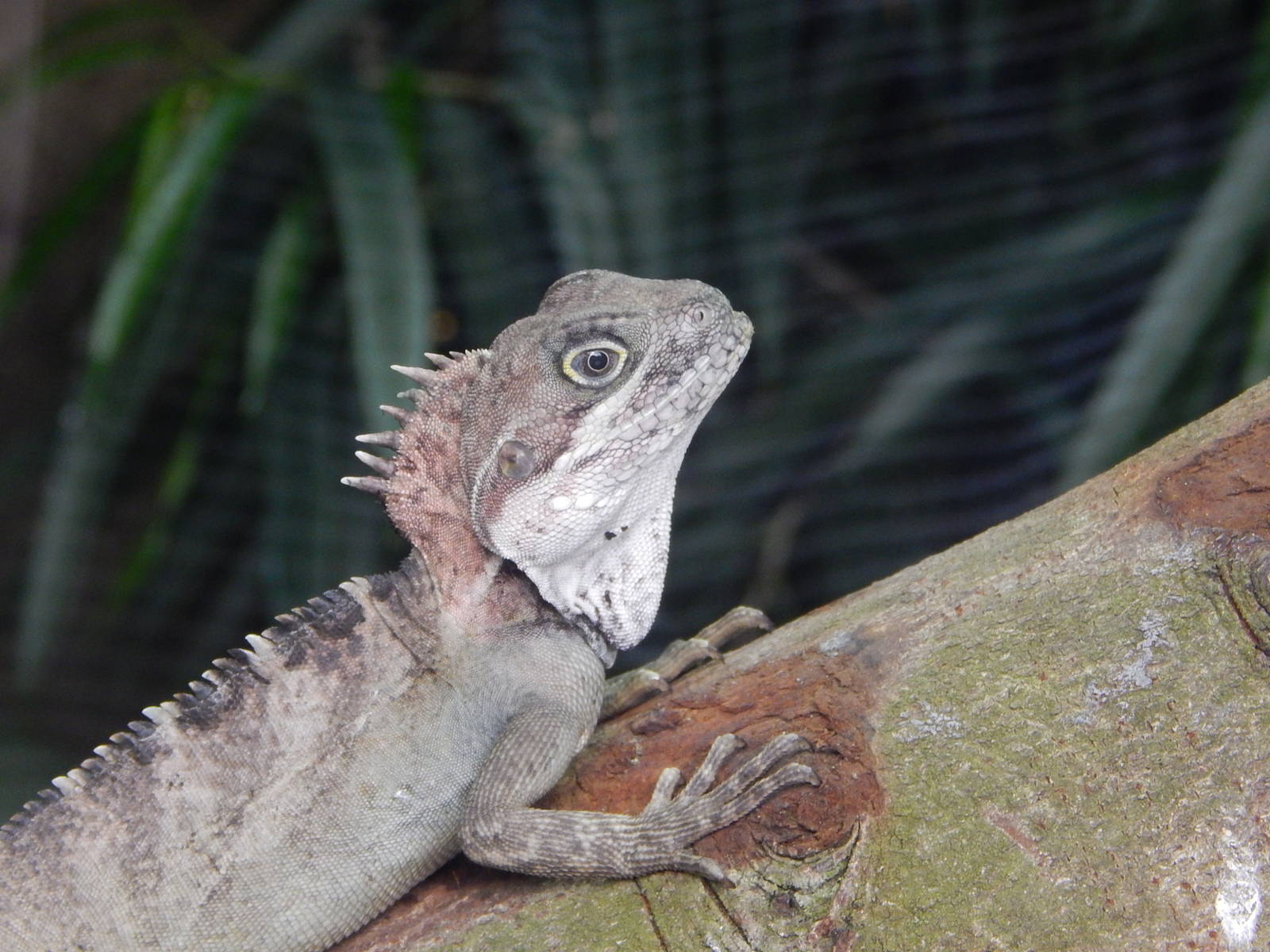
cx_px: 635
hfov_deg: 8.5
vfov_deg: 6.4
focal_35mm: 234
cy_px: 476
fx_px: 8585
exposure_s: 1/60
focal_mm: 41.7
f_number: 5.6
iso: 400
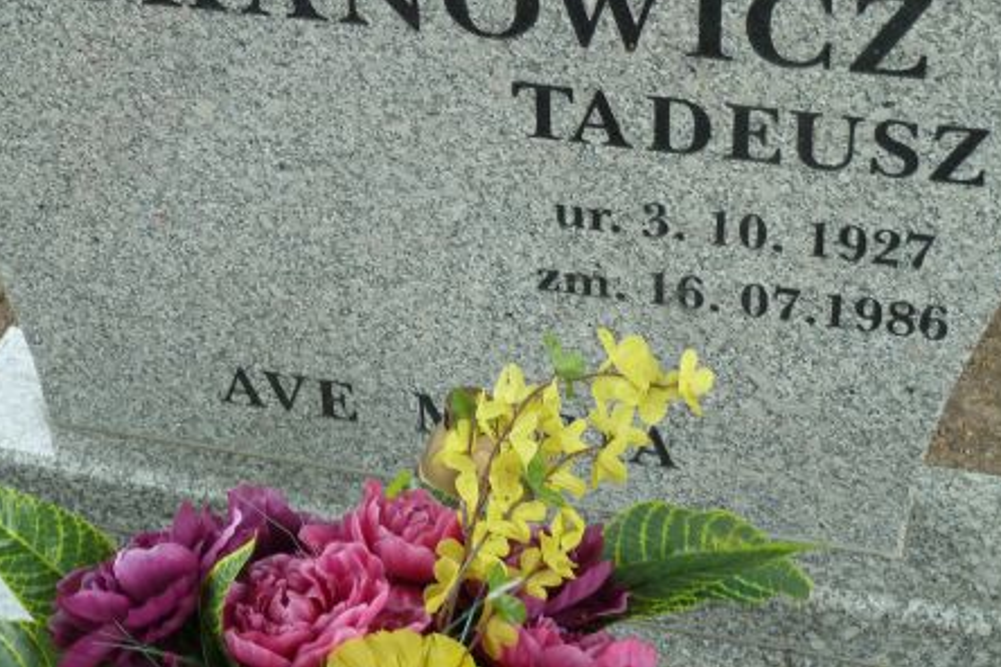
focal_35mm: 72
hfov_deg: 28.1
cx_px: 453
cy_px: 128
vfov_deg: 18.7
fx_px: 2002
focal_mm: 7.9
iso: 200
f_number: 3.8
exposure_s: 1/30
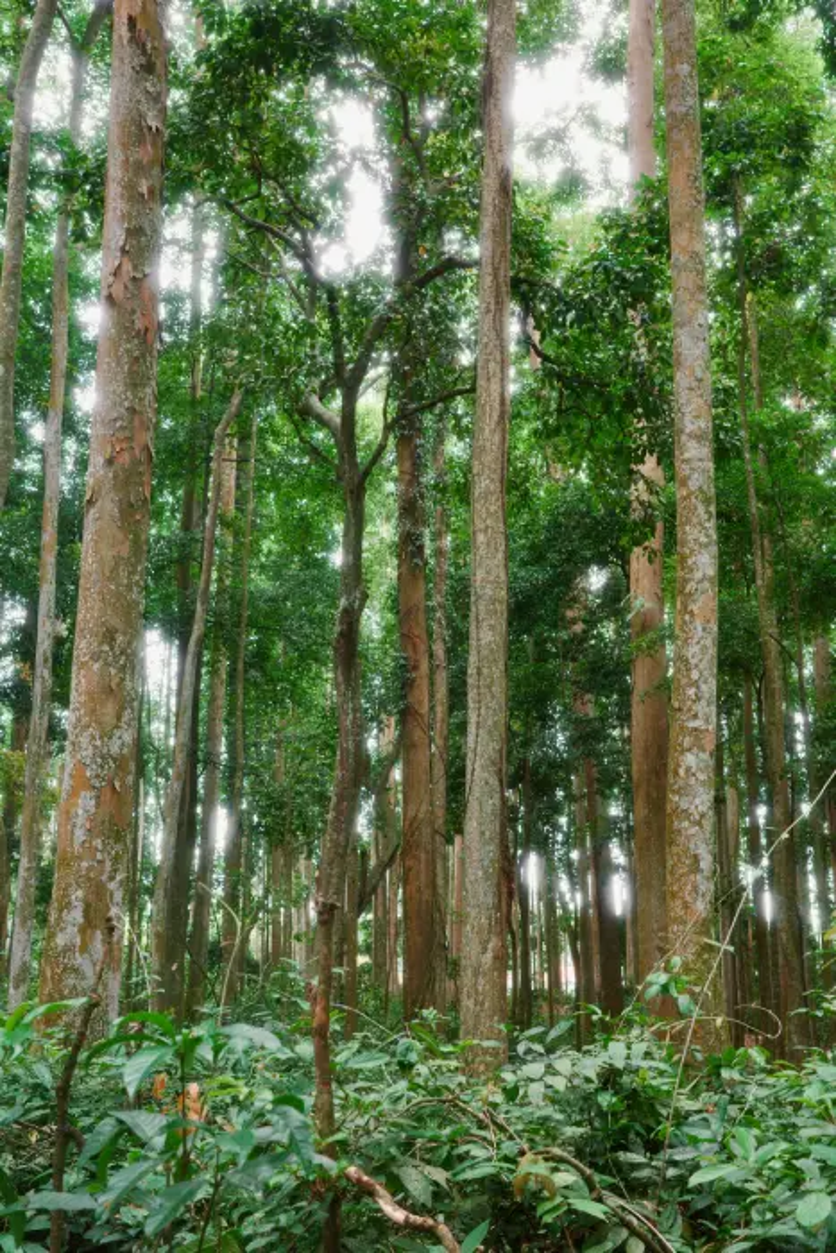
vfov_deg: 48.4
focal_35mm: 40
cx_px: 418
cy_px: 626
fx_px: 1393
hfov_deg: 33.4
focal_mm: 26
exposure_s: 1/125
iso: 200
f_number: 2.8
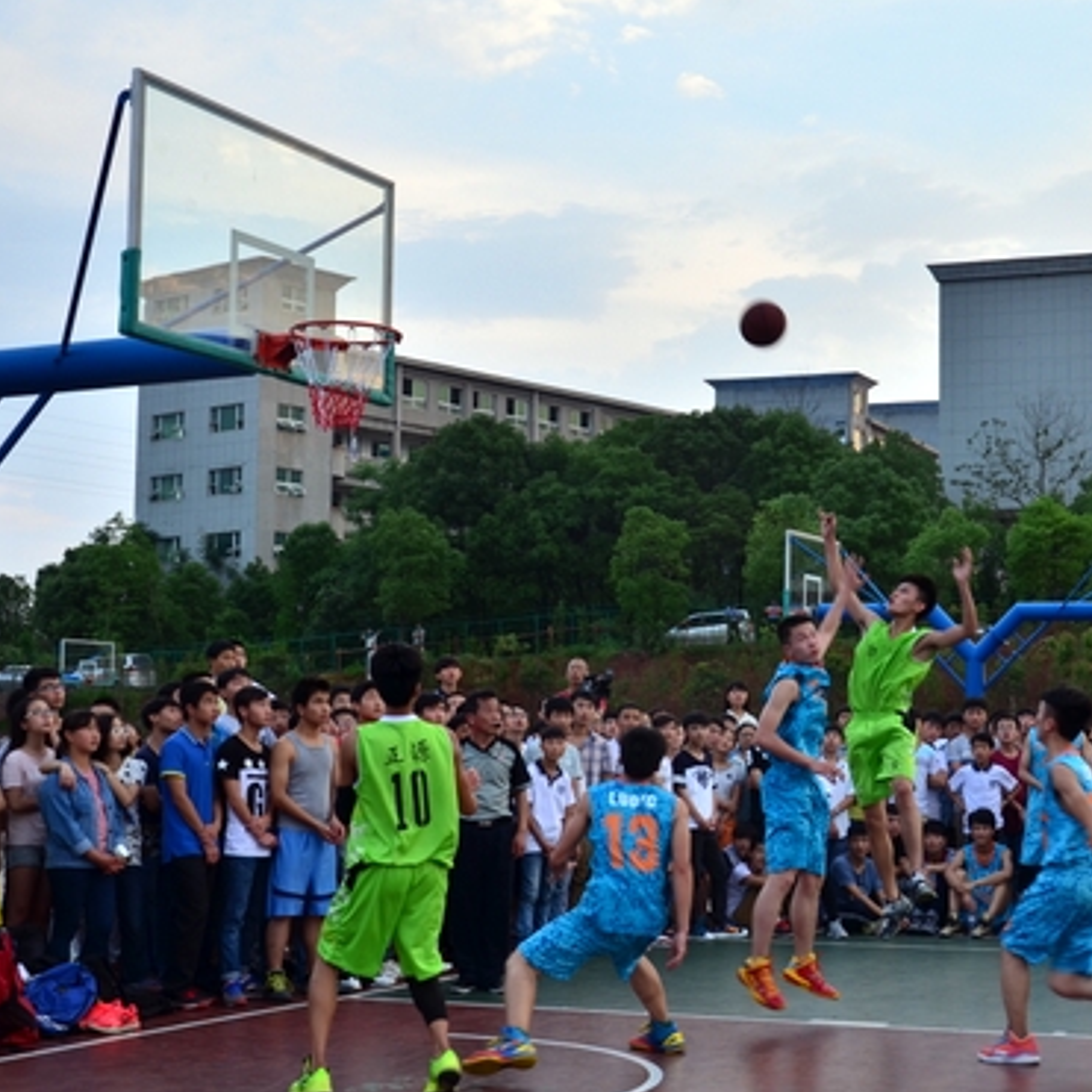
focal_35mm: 57
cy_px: 574
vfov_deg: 30.0
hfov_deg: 29.6
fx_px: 2034
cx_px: 801
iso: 100
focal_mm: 26
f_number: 5
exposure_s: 1/100
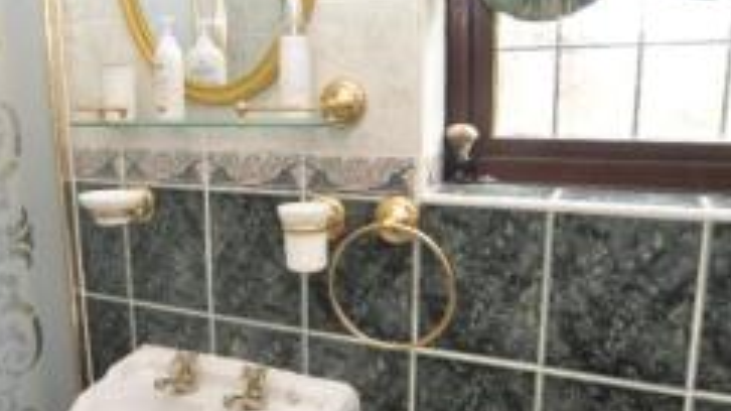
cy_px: 201
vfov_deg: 34.6
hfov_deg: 57.2
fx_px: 659
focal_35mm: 34
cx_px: 266
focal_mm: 11
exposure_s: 1/60
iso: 640
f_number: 4.5
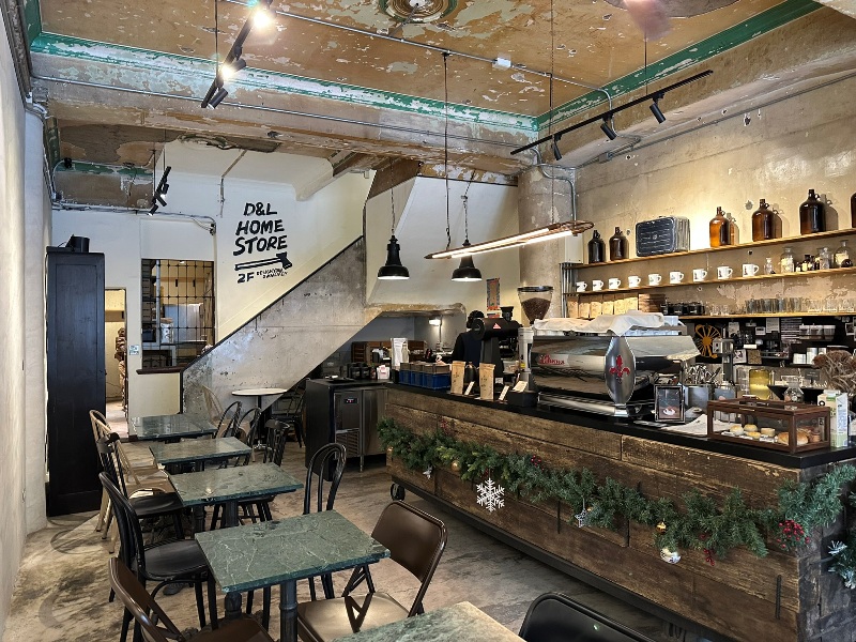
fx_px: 593
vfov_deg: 56.8
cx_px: 428
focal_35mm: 24
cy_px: 321
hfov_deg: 71.6
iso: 400
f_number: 1.78
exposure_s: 1/40
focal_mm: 6.86
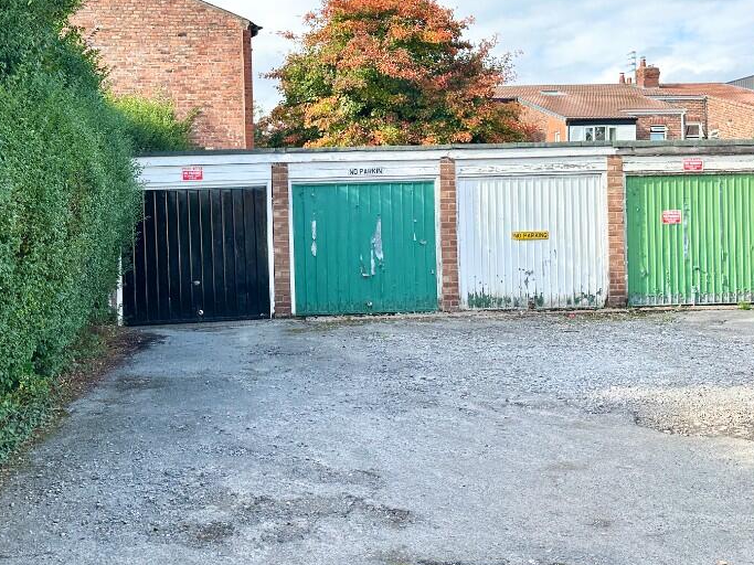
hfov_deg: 50.9
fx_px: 784
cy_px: 222
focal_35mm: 36
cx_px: 293
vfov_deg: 39.5
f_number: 1.78
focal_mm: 6.86
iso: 80
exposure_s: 1/2155
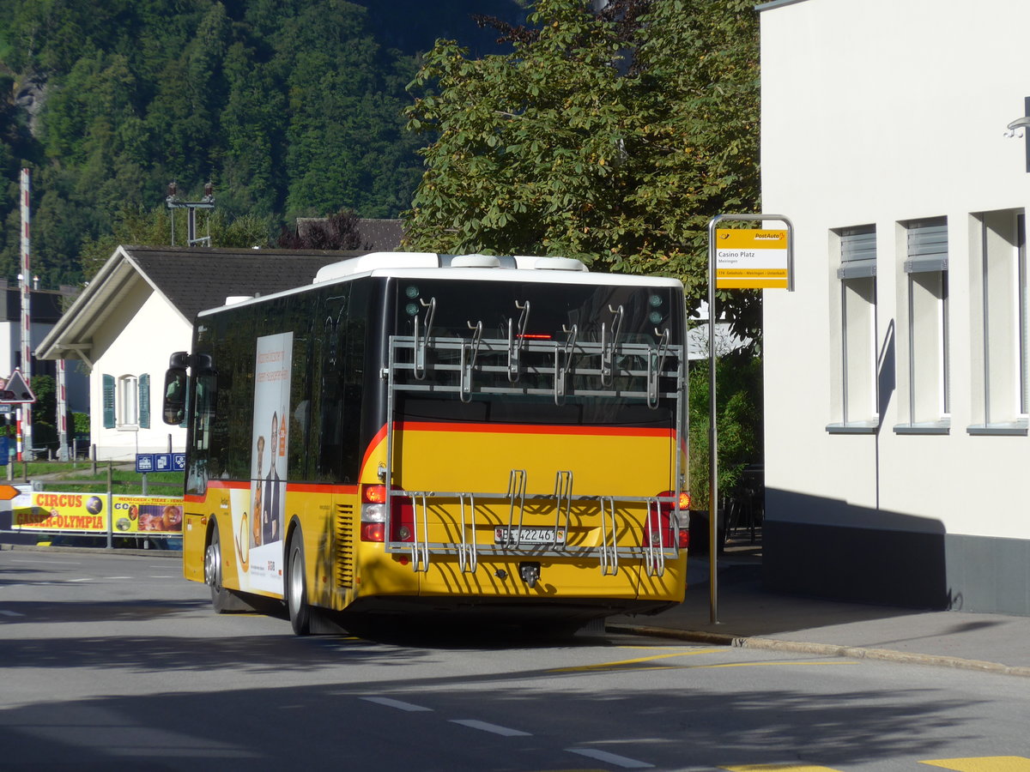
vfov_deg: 10.0
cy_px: 386
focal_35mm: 149
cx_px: 515
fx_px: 4433
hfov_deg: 13.3
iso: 80
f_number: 5.5
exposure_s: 1/400
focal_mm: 28.9
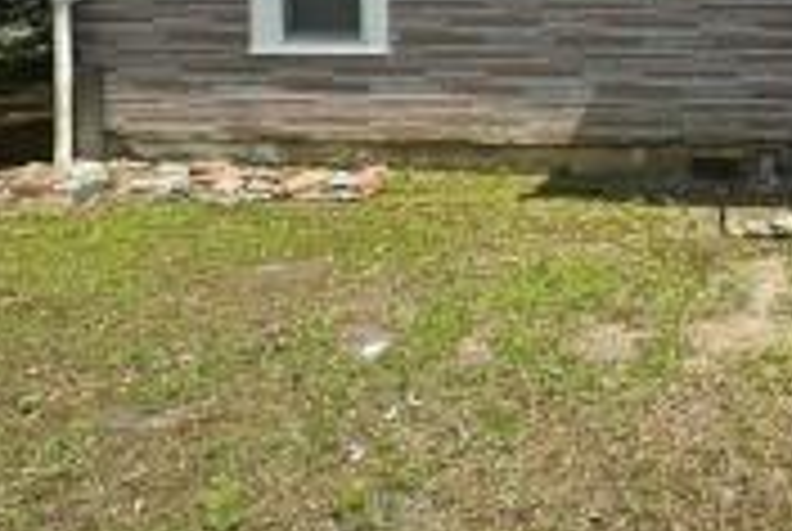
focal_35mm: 33
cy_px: 32
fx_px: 727
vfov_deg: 37.0
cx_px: 801
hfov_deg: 47.1
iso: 50
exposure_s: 1/1143
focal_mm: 2.22
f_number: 2.2
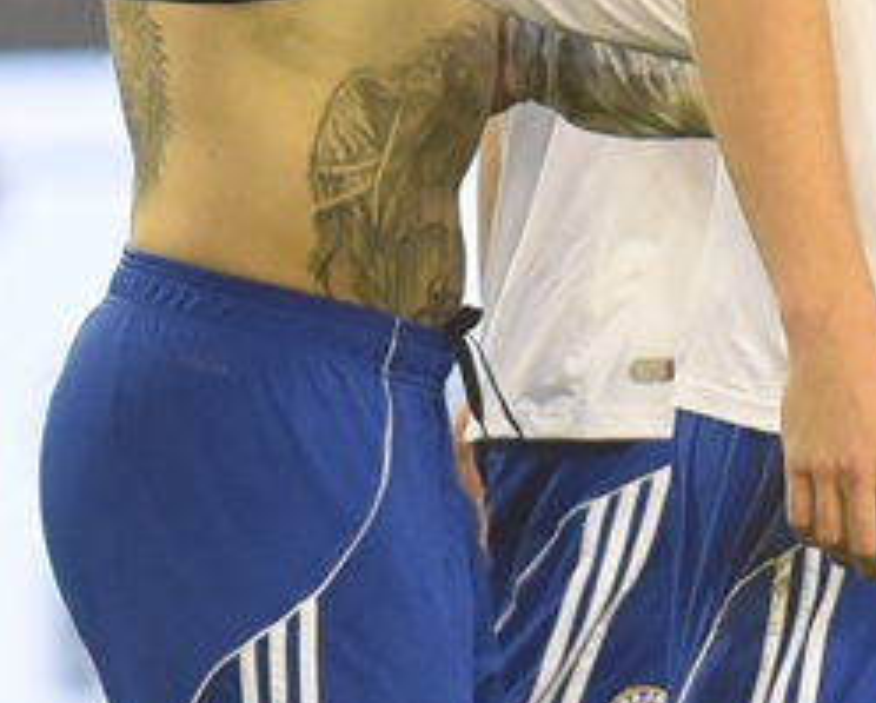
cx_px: 569
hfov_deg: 1.9
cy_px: -193
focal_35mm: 1020
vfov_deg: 1.5
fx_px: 26476
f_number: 2.8
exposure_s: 1/1000
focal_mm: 300
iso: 2500
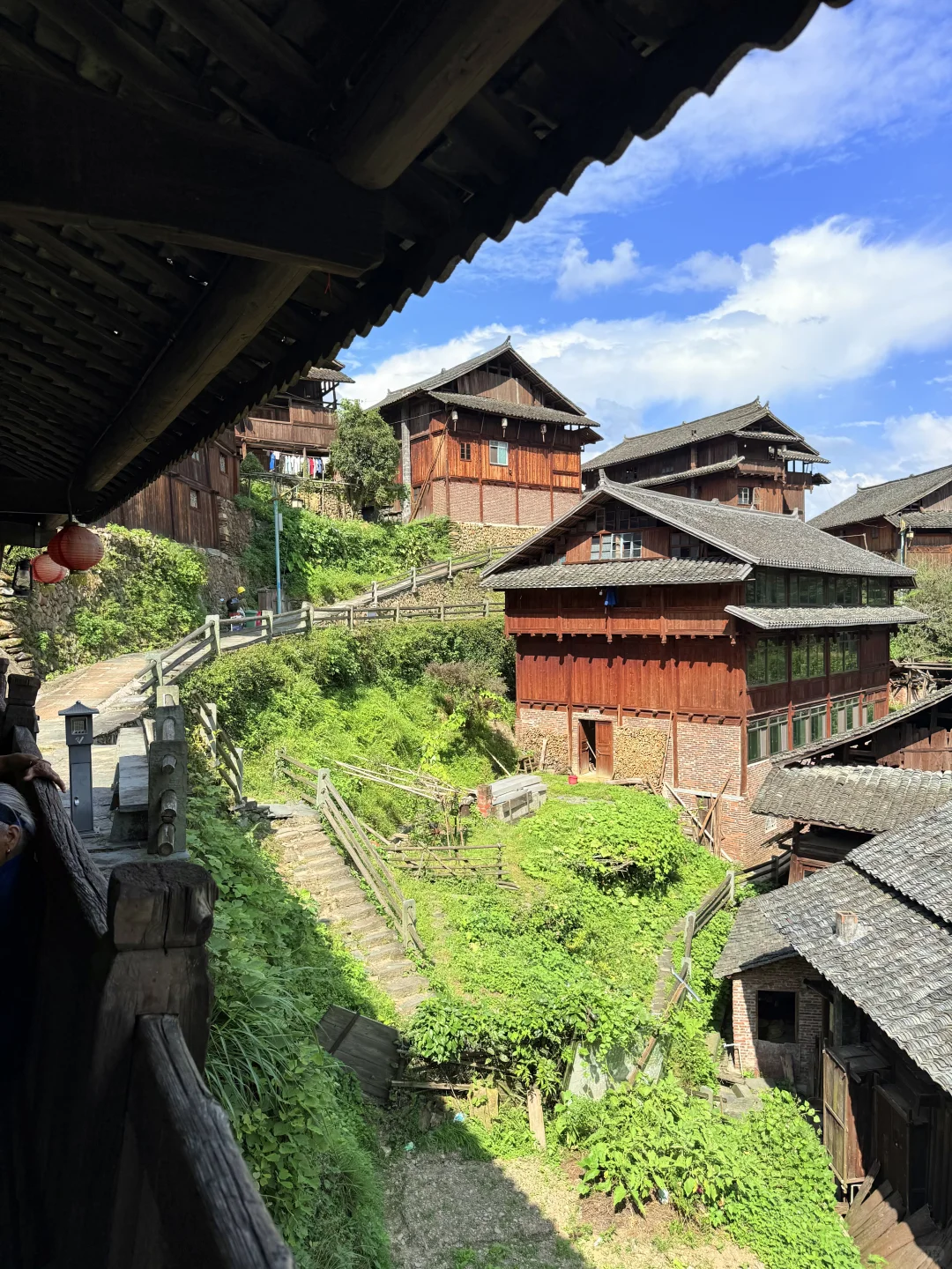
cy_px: 634
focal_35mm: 24
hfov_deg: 56.8
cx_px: 476
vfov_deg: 71.6
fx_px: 880
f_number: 1.78
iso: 100
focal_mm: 6.76
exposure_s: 1/3279
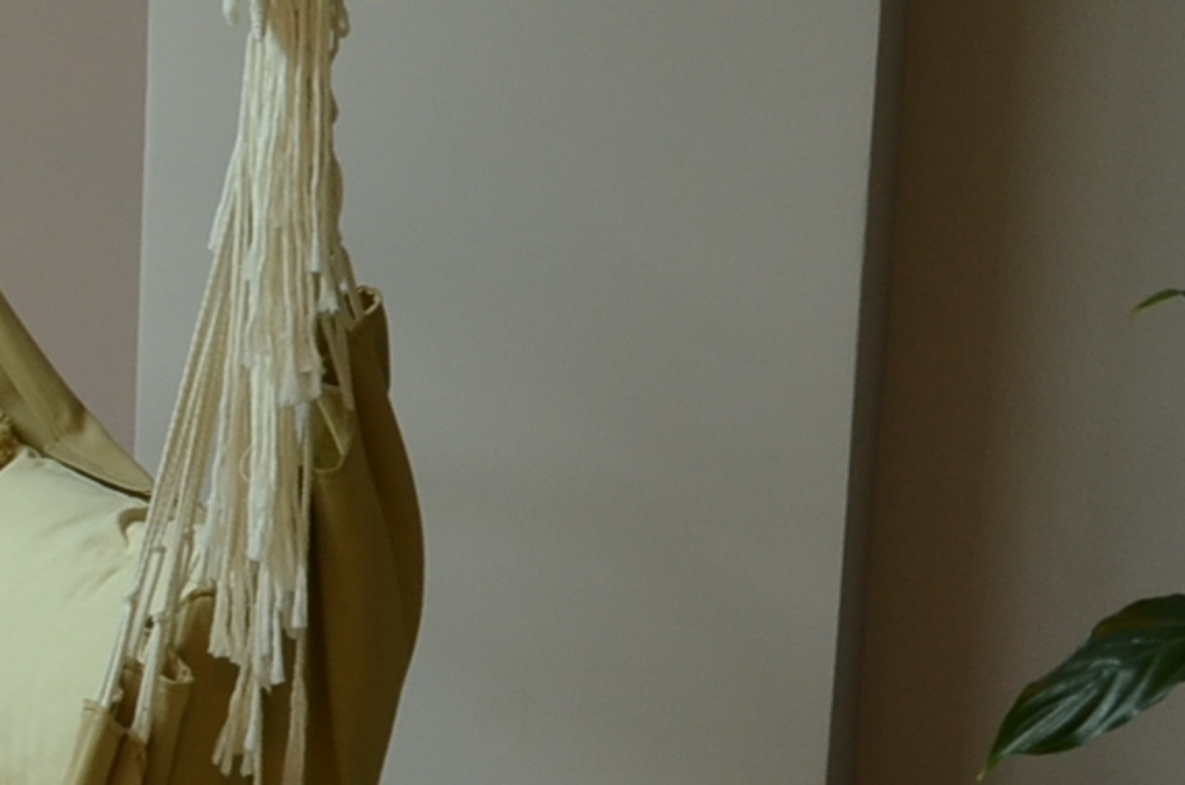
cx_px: -1021
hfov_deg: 12.1
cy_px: 868
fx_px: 5092
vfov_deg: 8.7
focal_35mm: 155
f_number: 5
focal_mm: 24
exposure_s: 1/100
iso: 400
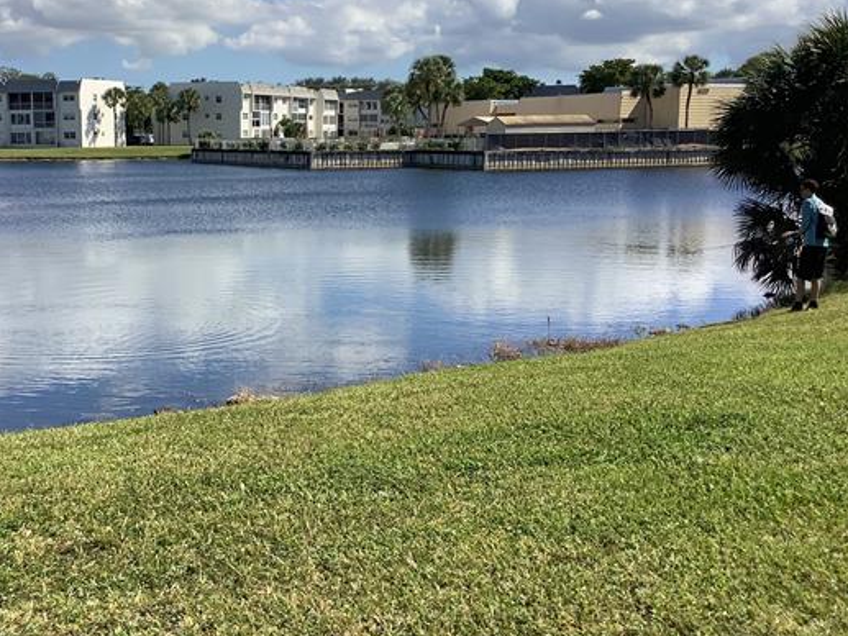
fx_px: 1176
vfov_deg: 30.2
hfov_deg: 39.2
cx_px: 285
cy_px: 249
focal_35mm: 48
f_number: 2.4
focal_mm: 3.3
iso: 25
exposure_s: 1/1698
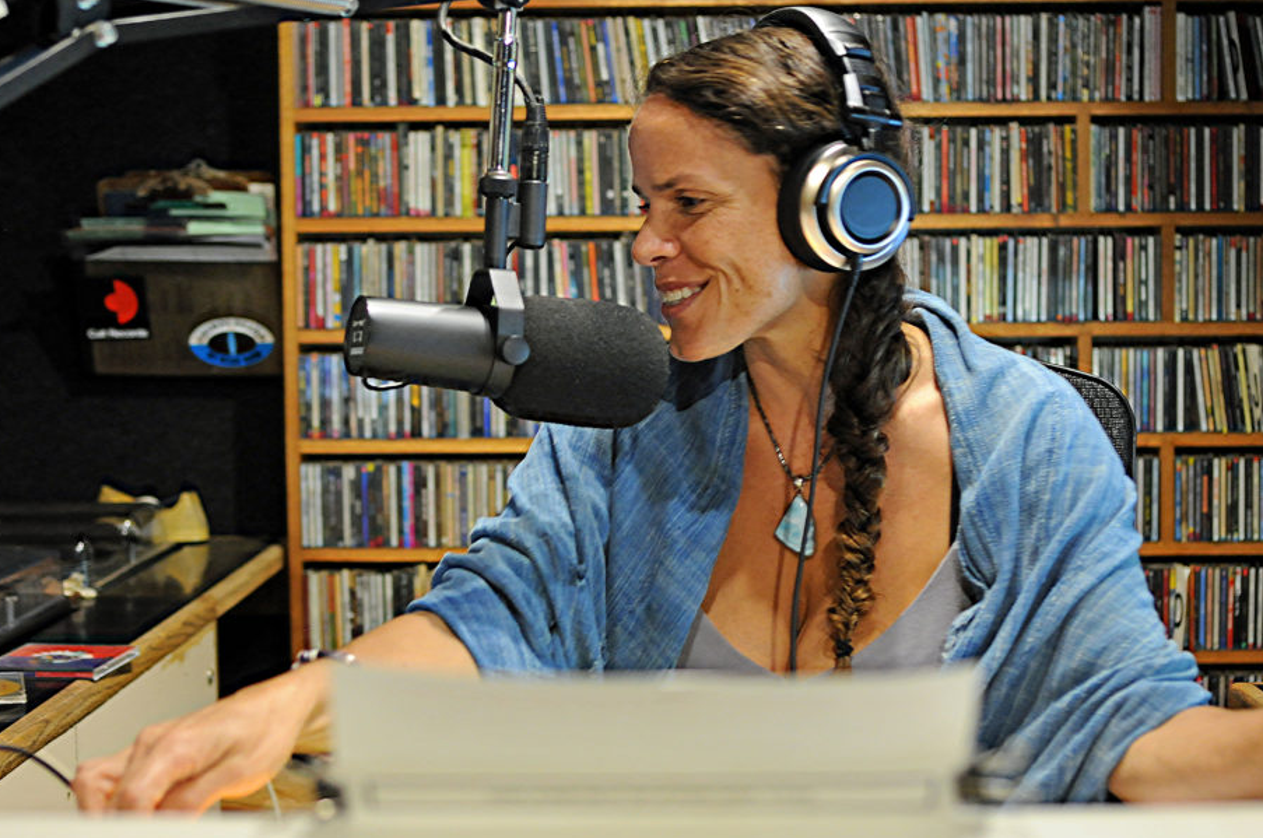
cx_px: 628
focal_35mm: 60
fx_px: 2086
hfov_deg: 33.7
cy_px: 393
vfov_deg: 22.7
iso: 1000
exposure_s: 1/20
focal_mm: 35
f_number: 2.8
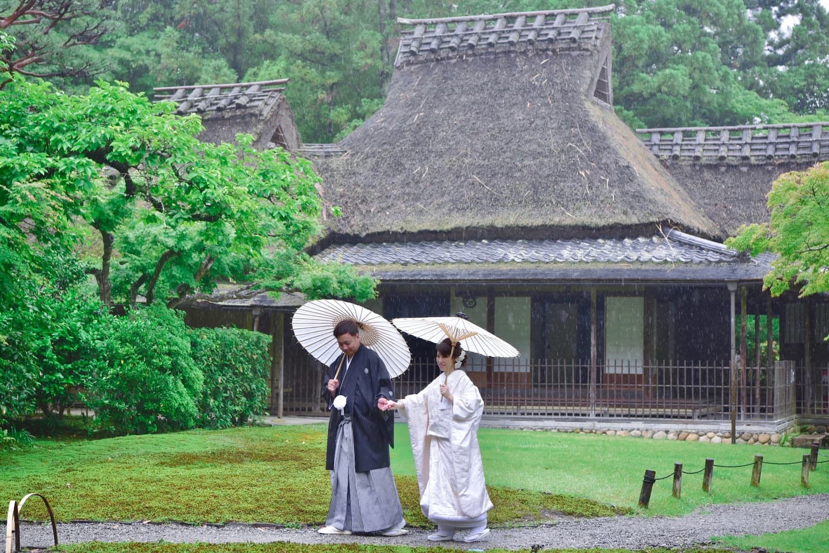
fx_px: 1612
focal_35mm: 70
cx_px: 414
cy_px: 276
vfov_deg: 19.5
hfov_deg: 28.8
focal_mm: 70
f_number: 5.6
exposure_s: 1/320
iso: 1000
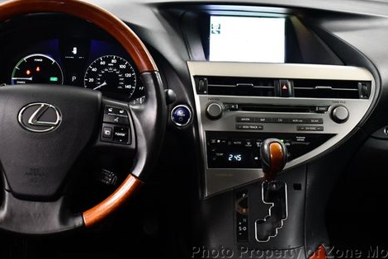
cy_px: 91
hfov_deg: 40.3
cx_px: 180
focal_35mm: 49
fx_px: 528
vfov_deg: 27.4
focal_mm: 18
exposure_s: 1/125
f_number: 3.5
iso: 3200
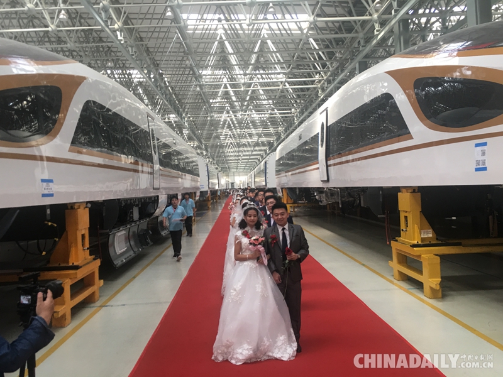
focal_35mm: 29
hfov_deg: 61.7
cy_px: 188
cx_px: 252
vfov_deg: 48.2
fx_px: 421
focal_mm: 4.15
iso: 32
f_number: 2.2
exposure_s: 1/33
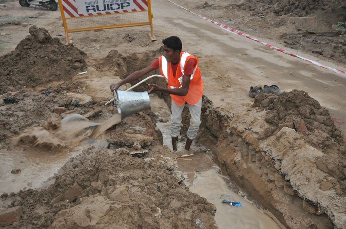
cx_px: 173
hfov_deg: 49.6
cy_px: 114
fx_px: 374
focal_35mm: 39
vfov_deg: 34.1
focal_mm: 26
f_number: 4.5
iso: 1000
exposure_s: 1/60
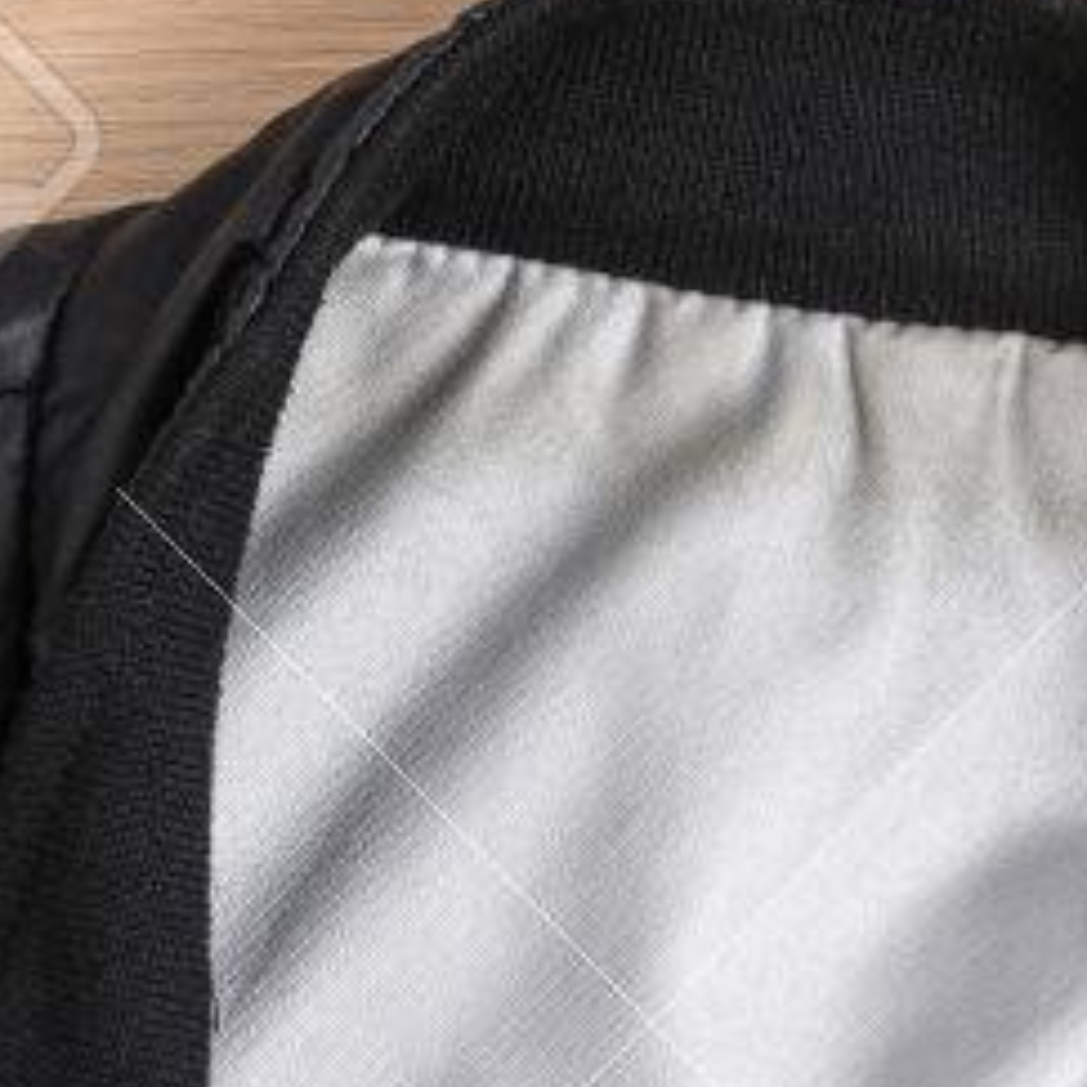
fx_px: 9379
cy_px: 1657
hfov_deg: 6.6
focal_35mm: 264
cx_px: 649
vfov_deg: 6.5
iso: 100
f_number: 10
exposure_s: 1/100
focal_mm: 58
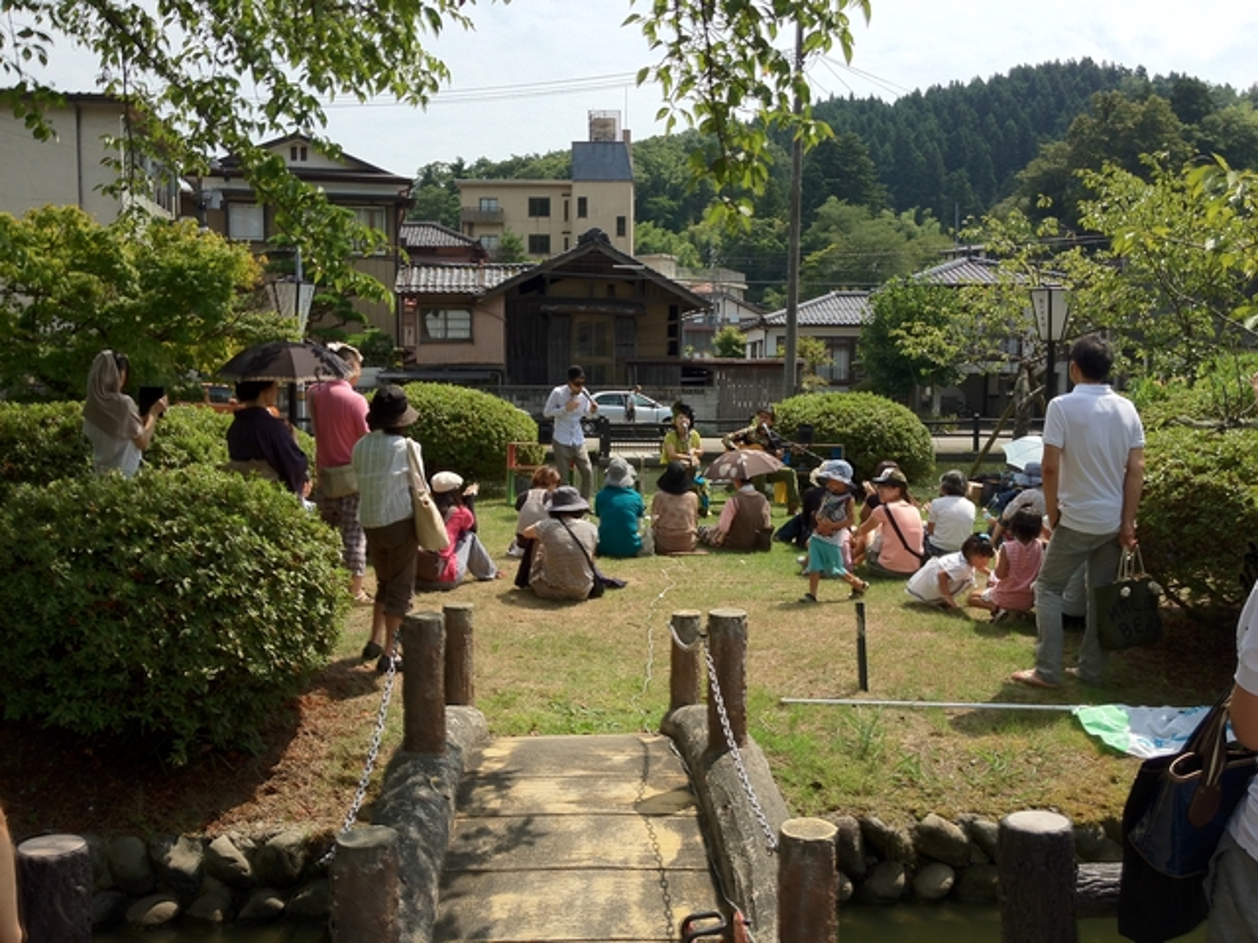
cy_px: 472
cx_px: 629
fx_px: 1272
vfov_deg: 40.7
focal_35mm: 35
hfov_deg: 52.6
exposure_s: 1/1346
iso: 64
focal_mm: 4.28
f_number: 2.4
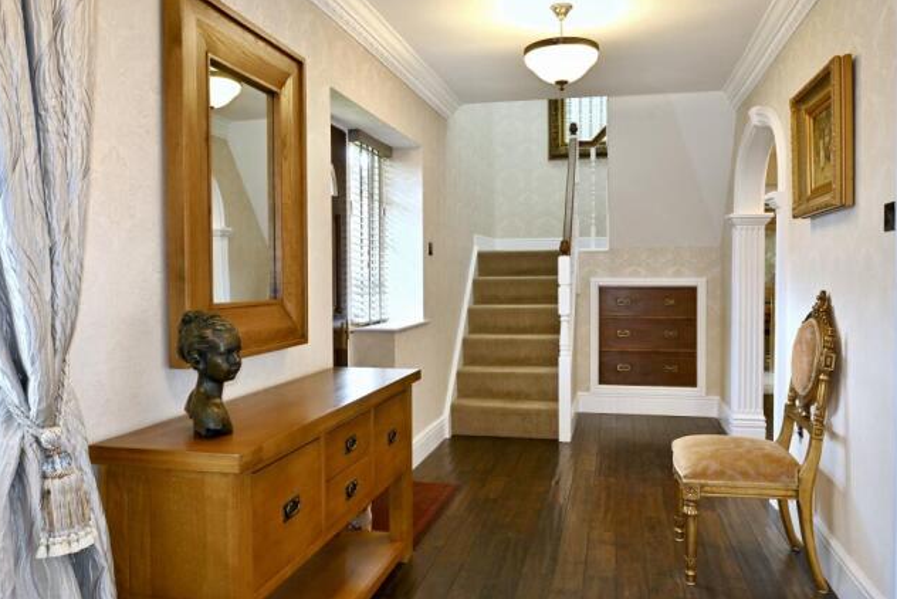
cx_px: 458
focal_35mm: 30
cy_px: 297
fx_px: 736
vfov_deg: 44.3
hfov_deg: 62.7
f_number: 11
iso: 200
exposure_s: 1/4
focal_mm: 19
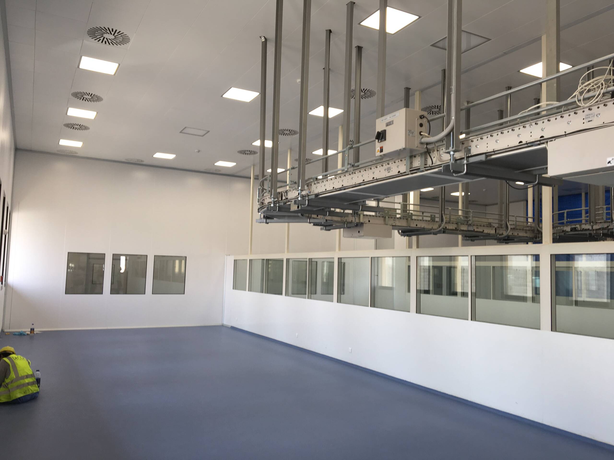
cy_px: 230
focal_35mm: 29
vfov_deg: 48.2
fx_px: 514
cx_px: 307
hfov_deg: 61.7
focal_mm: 4.15
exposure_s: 1/60
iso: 25
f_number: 2.2
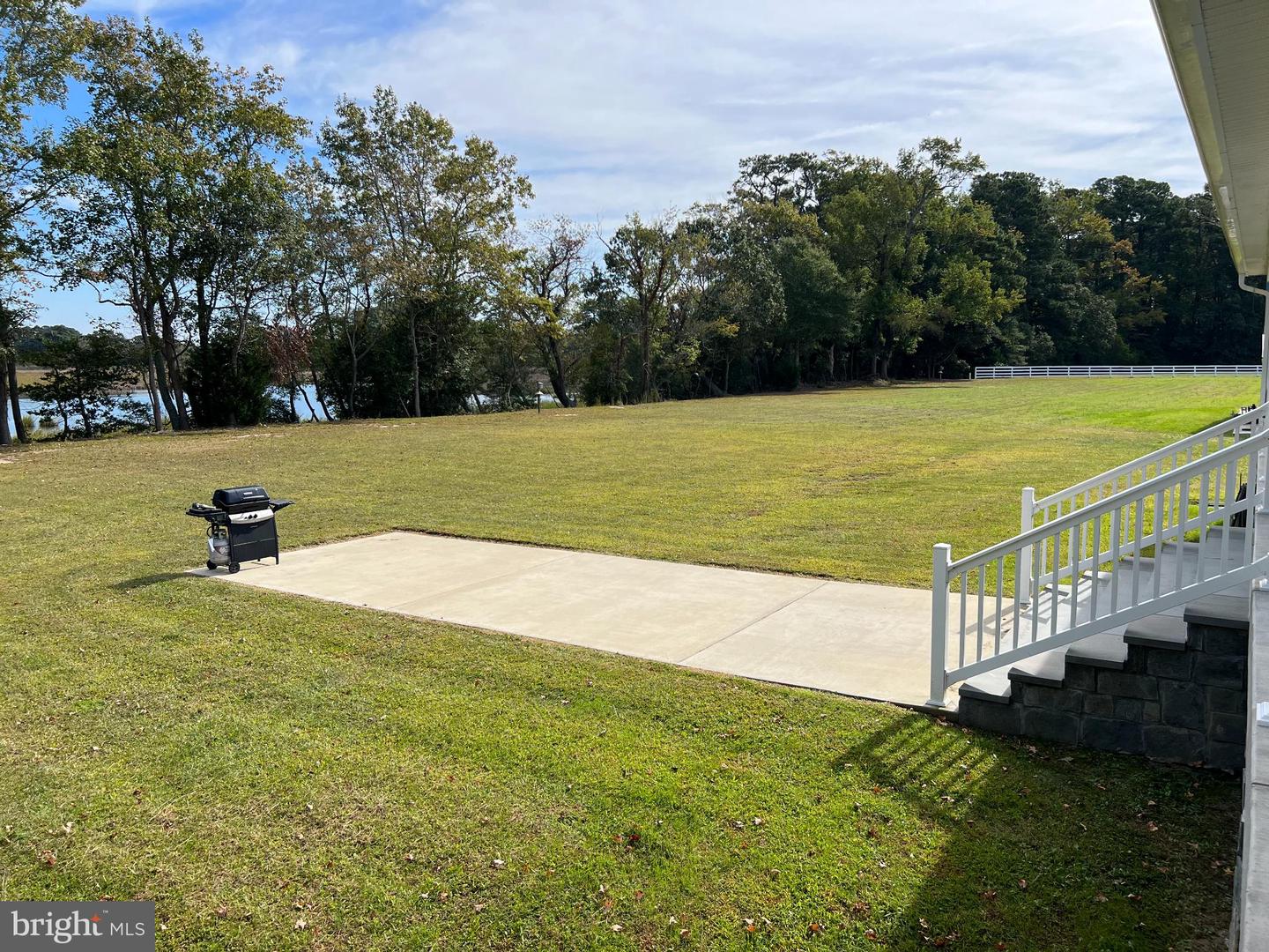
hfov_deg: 67.3
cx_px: 634
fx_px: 953
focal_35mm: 26
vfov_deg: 53.1
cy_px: 476
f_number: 1.5
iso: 50
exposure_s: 1/2695
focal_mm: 5.7
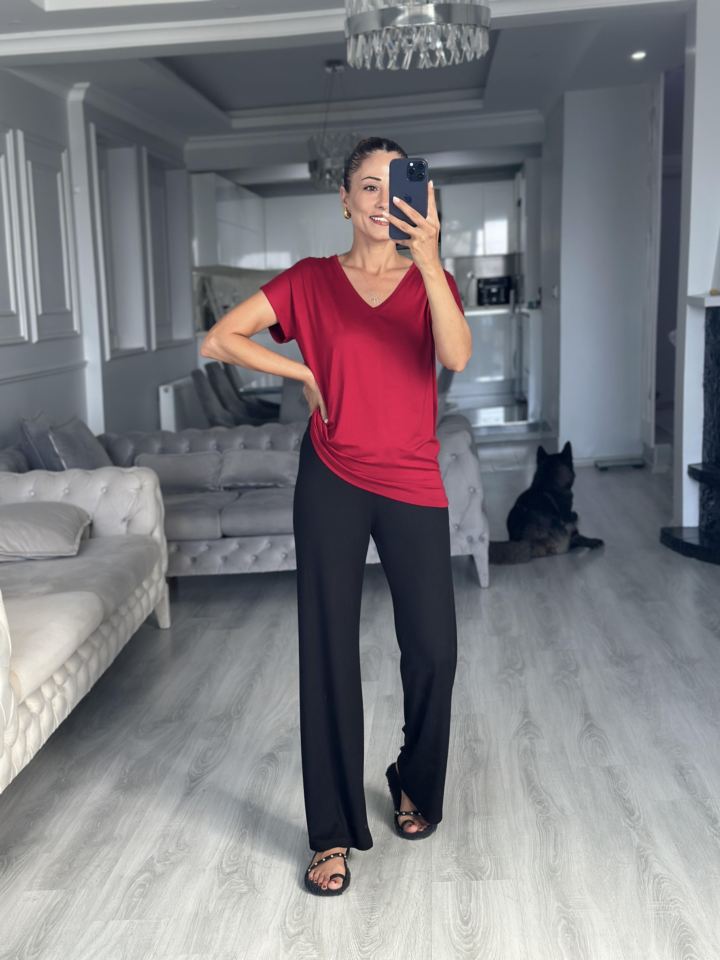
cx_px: 360
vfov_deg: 39.7
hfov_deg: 30.3
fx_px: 1331
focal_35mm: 48
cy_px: 480
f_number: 1.78
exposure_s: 1/91
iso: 125
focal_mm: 6.86
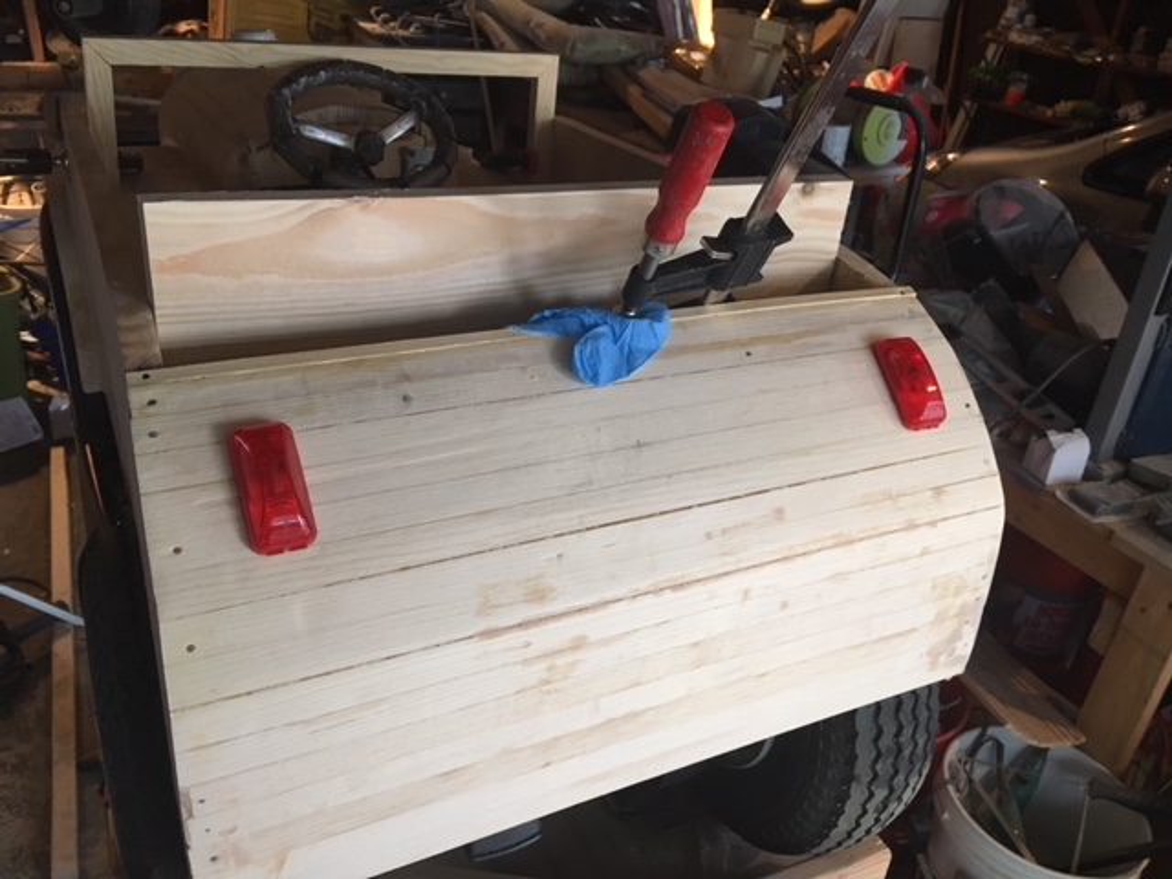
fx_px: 982
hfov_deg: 61.7
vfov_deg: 48.2
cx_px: 586
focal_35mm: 29
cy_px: 440
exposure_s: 1/30
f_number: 2.2
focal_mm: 4.15
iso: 125
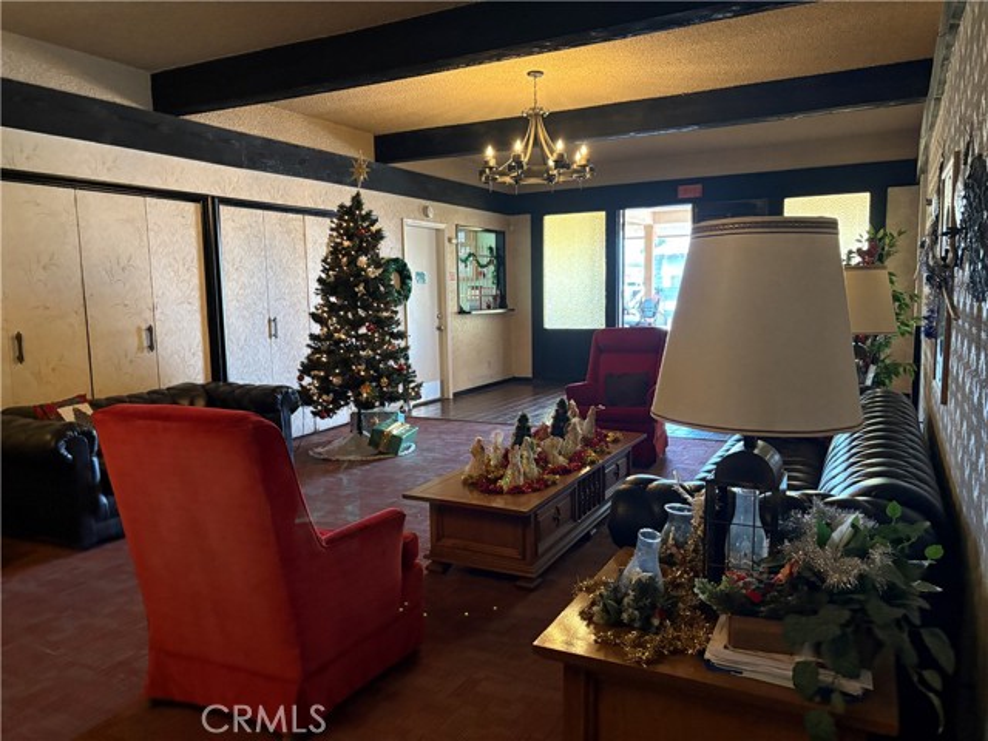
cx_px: 494
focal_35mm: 26
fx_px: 742
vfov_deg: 53.1
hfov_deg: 67.3
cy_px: 370
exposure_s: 1/60
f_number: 1.6
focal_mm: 5.96
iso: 500
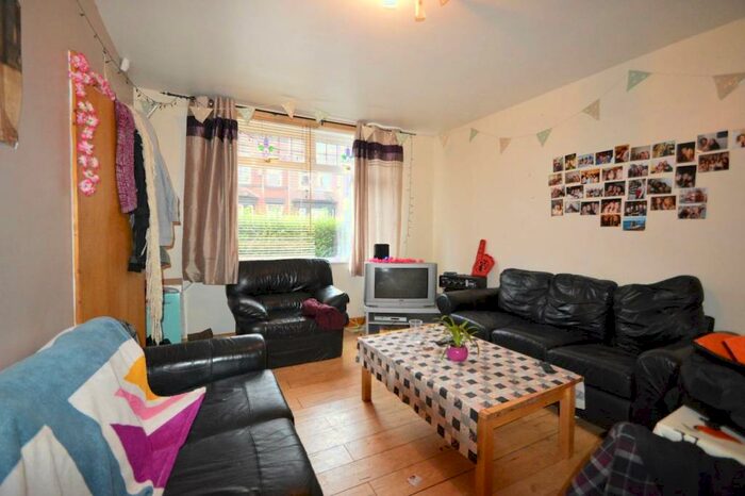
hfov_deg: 95.0
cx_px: 372
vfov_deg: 72.0
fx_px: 341
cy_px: 248
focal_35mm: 16
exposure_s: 1/60
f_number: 3.5
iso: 3200
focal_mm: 11
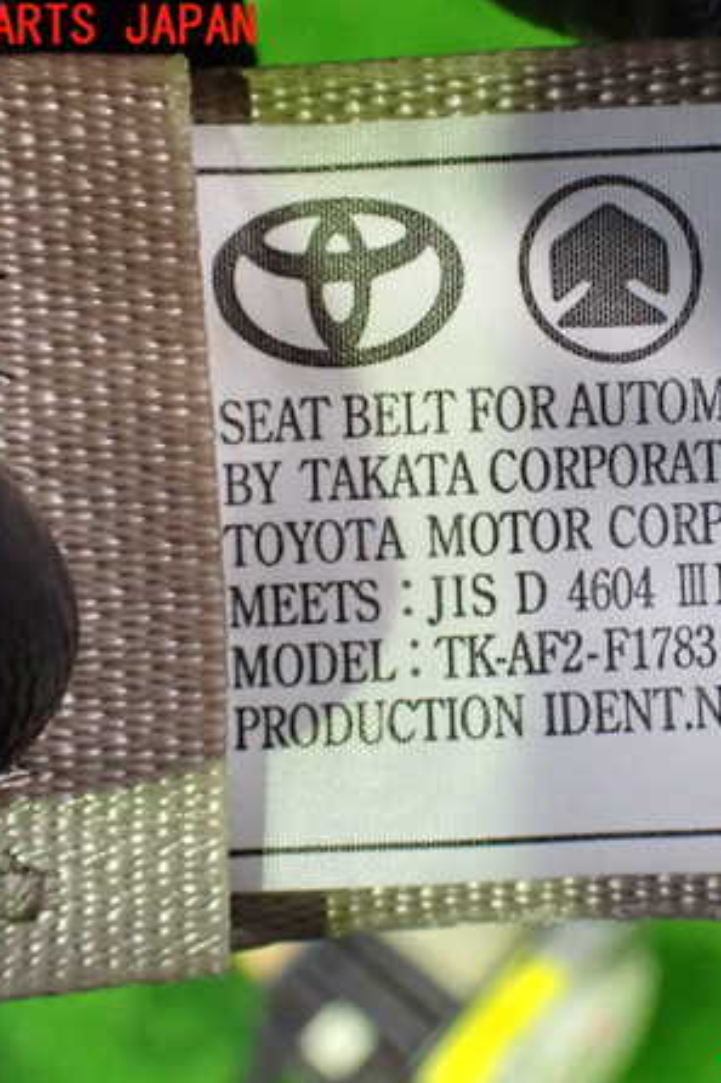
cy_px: 544
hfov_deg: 31.3
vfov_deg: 46.4
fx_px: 1263
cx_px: 544
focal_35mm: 42
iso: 800
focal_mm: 5.4
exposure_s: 1/40
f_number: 2.3
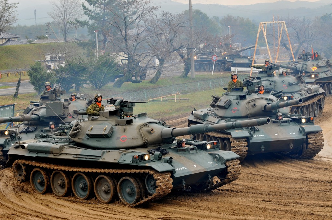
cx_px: 166
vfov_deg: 13.0
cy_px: 110
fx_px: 967
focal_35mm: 105
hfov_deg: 19.5
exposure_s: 1/60
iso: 200
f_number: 11
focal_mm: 70
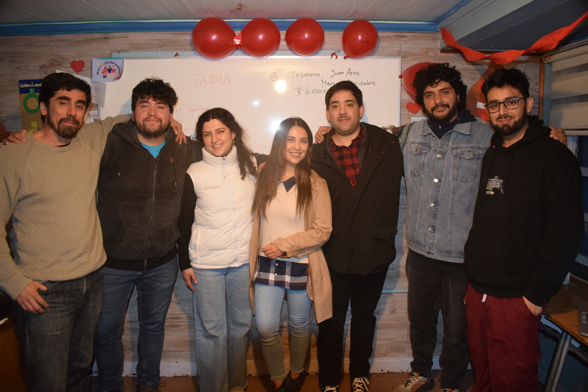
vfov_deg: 47.9
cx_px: 294
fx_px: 441
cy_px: 196
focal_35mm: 27
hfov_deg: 67.4
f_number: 3.5
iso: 2500
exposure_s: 1/60
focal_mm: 18
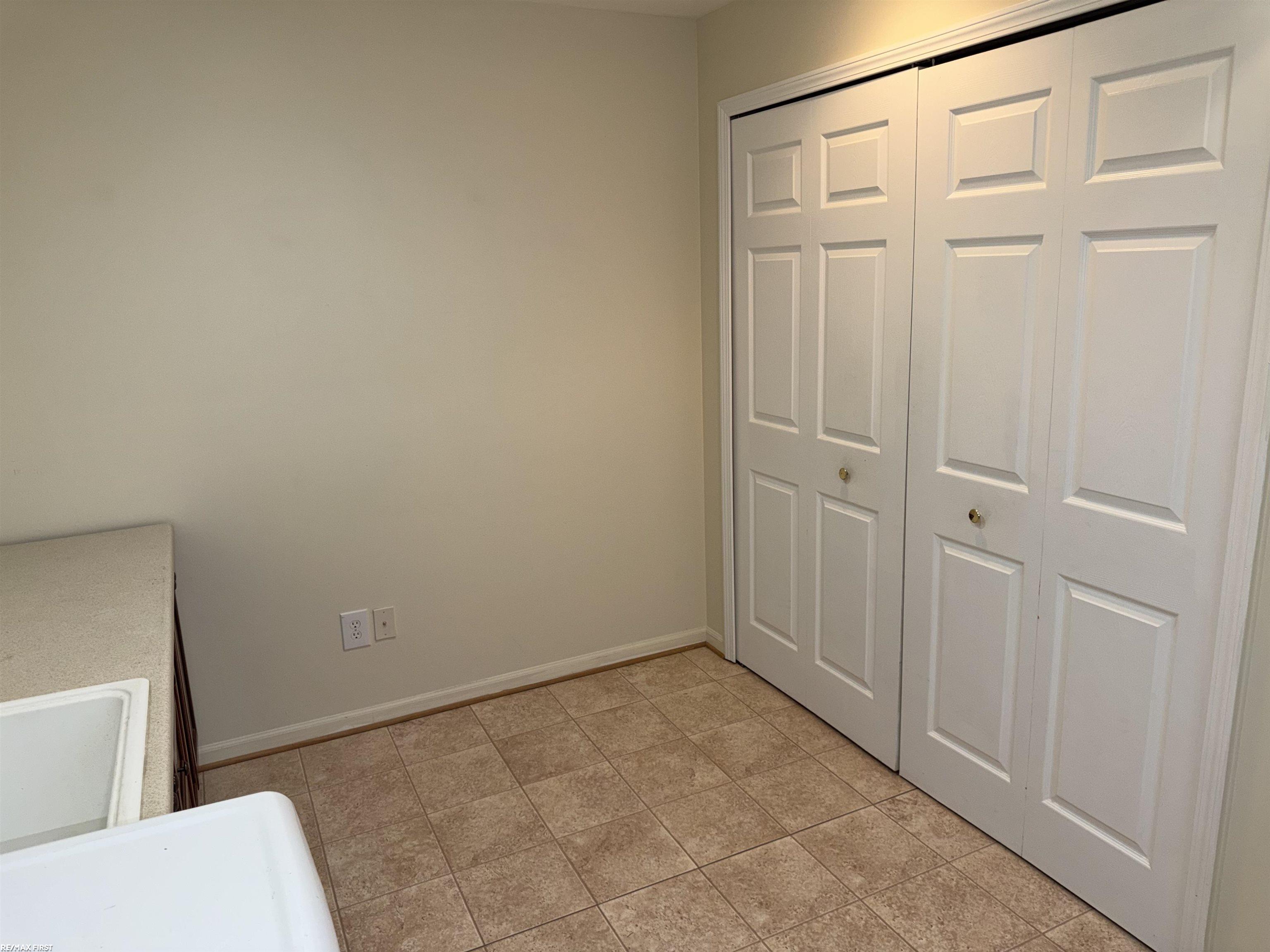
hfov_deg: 71.6
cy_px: 476
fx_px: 881
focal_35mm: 24
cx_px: 635
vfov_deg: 56.8
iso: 64
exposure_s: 1/41
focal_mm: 6.76
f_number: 1.78
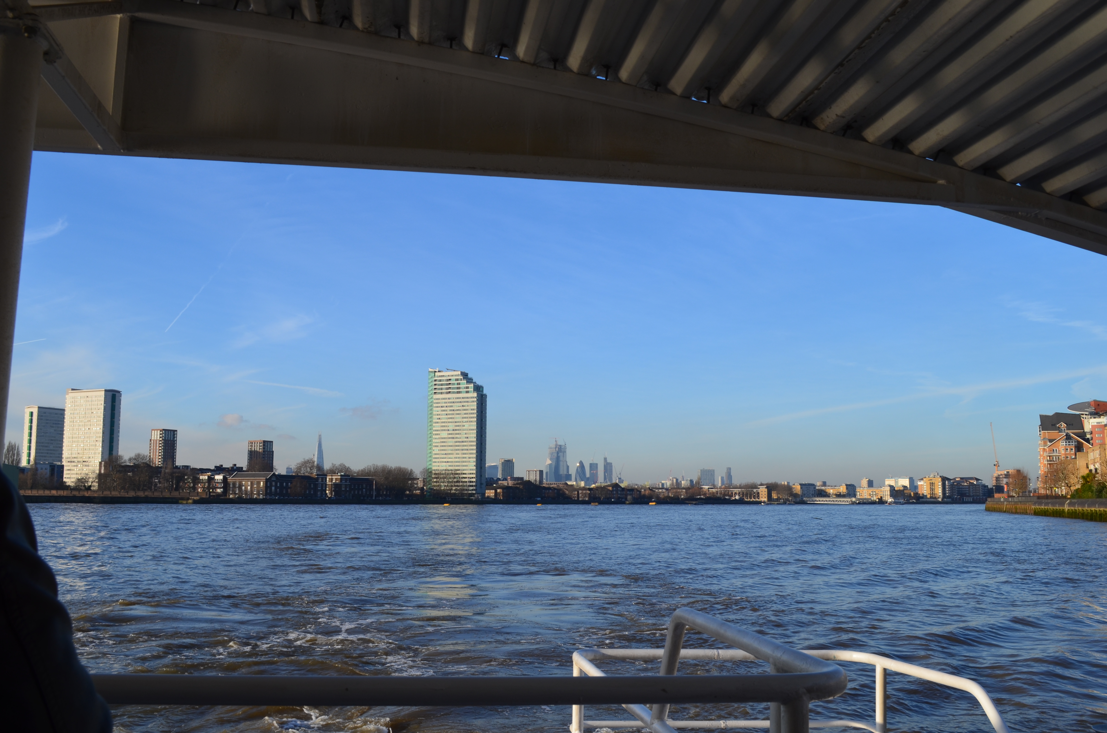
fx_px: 1105
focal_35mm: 36
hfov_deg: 53.2
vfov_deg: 36.7
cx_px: 554
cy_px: 366
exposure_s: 1/125
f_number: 11
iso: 110
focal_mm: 24
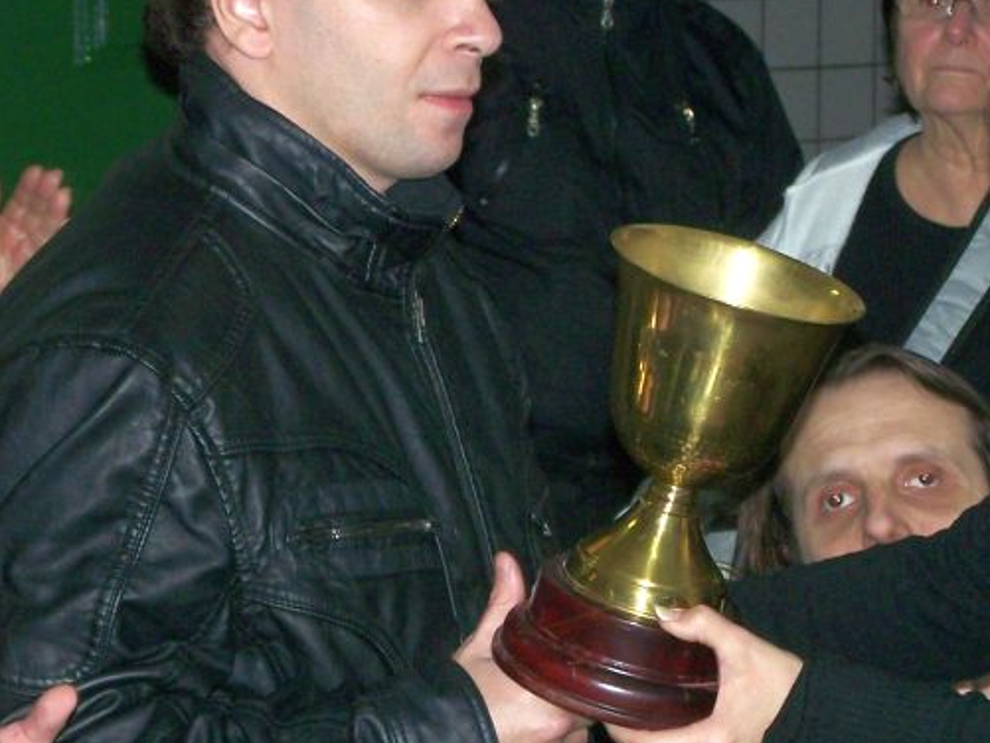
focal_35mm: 192
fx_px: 5492
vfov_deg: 7.7
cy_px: 455
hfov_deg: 10.3
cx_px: 472
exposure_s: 1/80
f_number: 3.2
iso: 160
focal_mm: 15.6
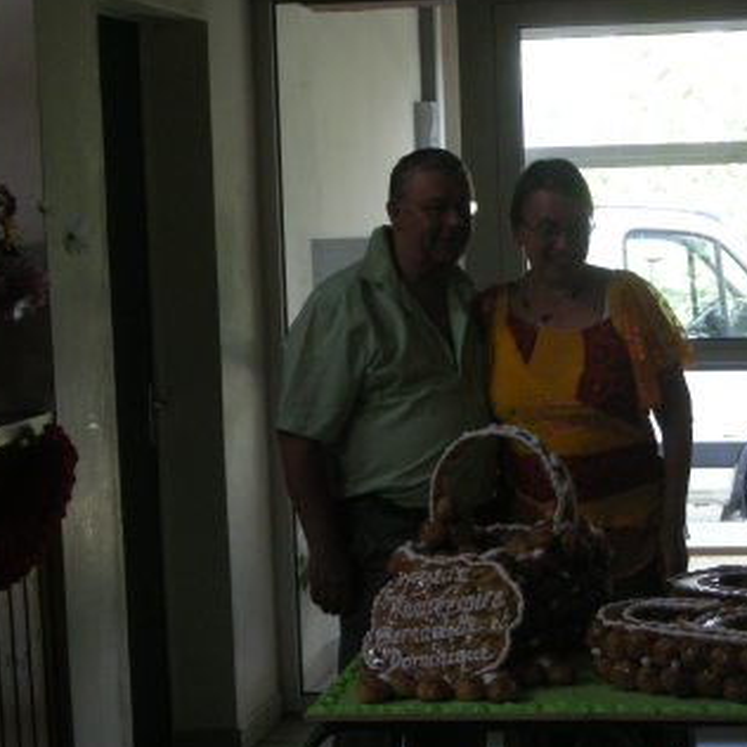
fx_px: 2222
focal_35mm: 91
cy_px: 345
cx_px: 521
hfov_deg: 19.0
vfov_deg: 19.1
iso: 197
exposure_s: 1/63.5
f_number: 3.5
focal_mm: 9.9
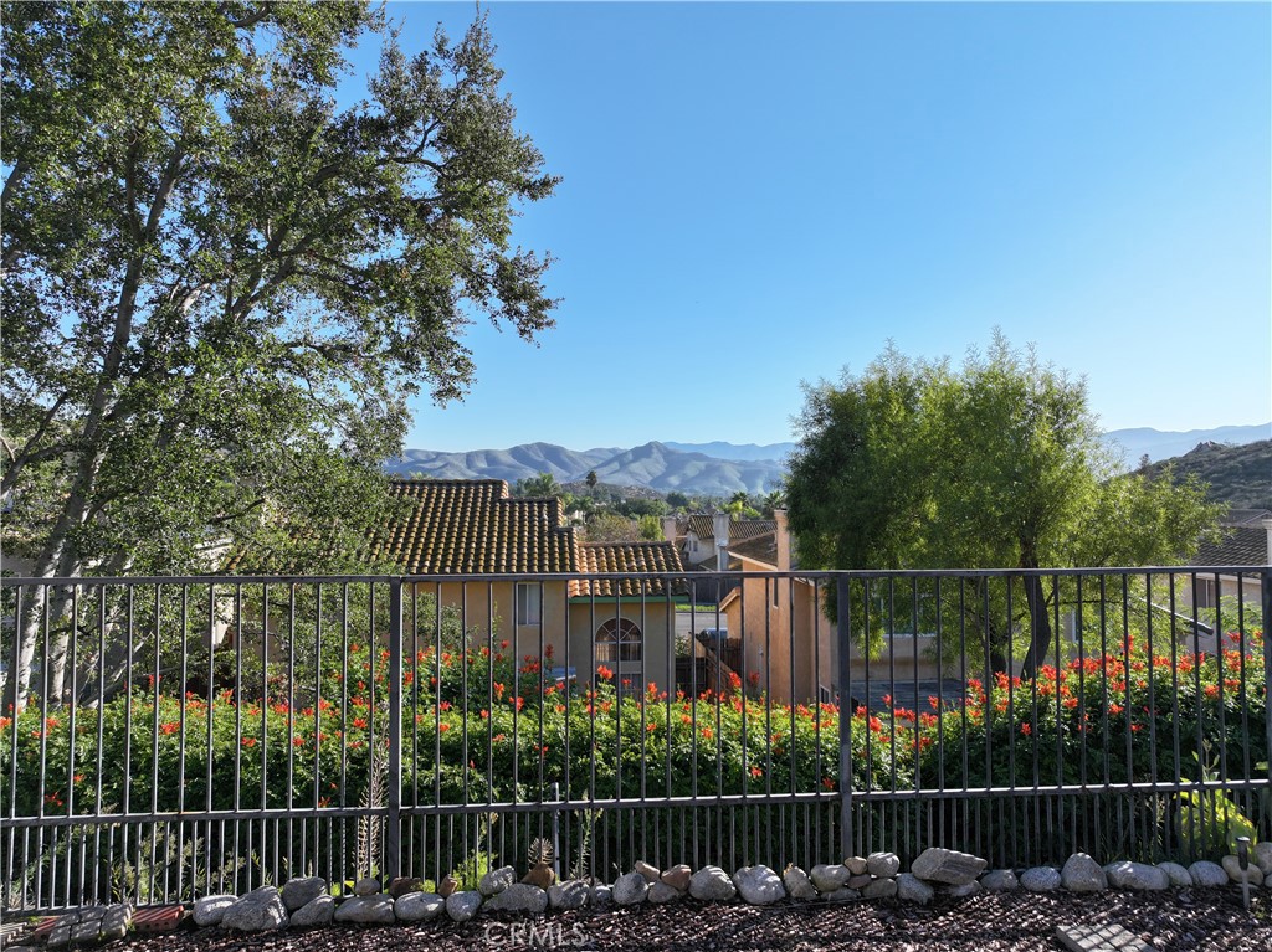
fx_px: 881
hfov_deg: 71.6
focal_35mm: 24
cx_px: 636
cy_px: 476
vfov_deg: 56.8
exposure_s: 1/2500
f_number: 2.8
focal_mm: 12.29
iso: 250
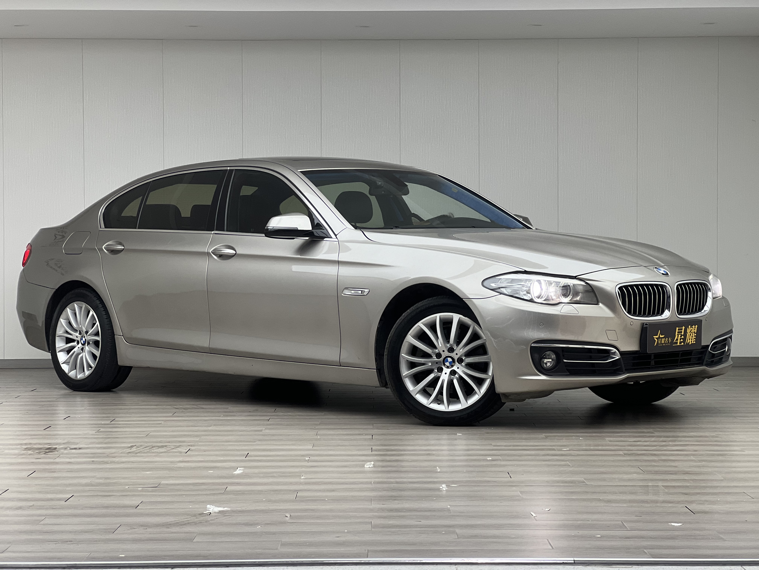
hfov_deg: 25.3
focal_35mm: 77
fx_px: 1688
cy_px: 285
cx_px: 380
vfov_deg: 19.1
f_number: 2.8
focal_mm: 9
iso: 80
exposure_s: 1/83
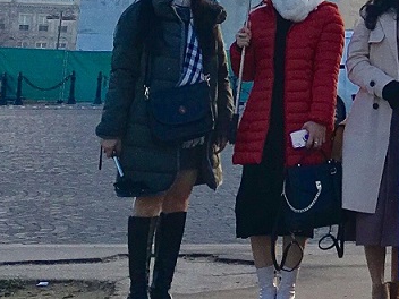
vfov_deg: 10.6
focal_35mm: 133
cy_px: -207
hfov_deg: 13.5
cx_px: 687
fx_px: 1533
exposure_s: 1/250
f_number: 2.2
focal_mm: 4.15
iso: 25
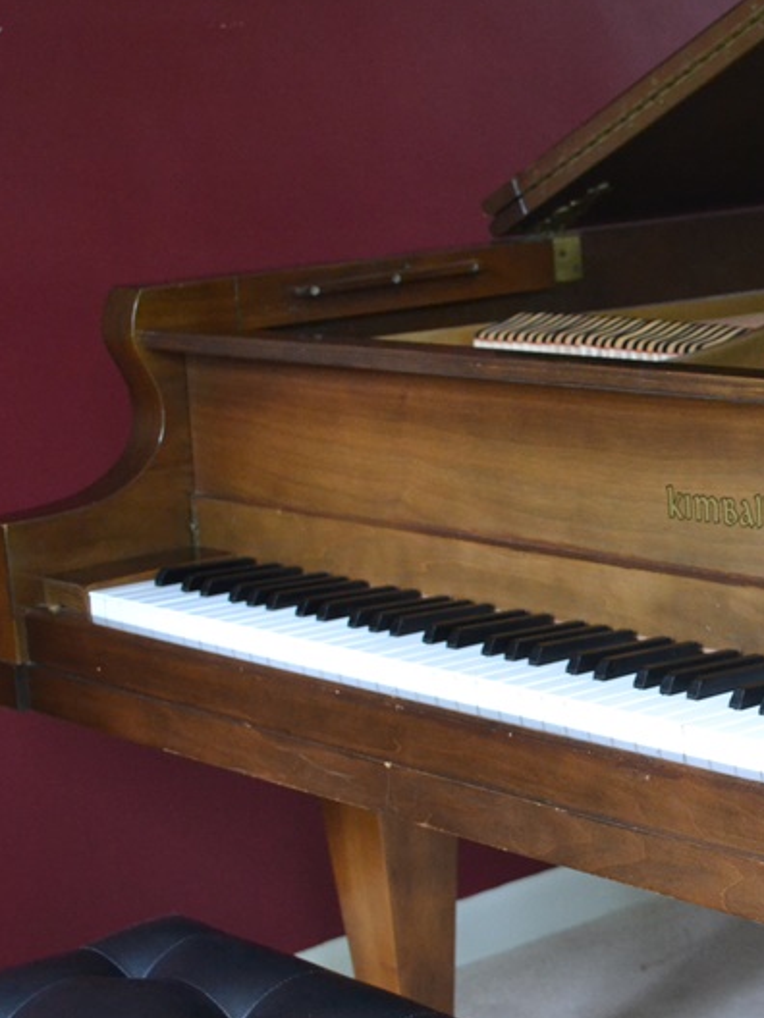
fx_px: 2413
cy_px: 556
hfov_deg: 17.3
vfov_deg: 23.8
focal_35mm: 82
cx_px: 857
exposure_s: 1/60
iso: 2000
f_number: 4.5
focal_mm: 30
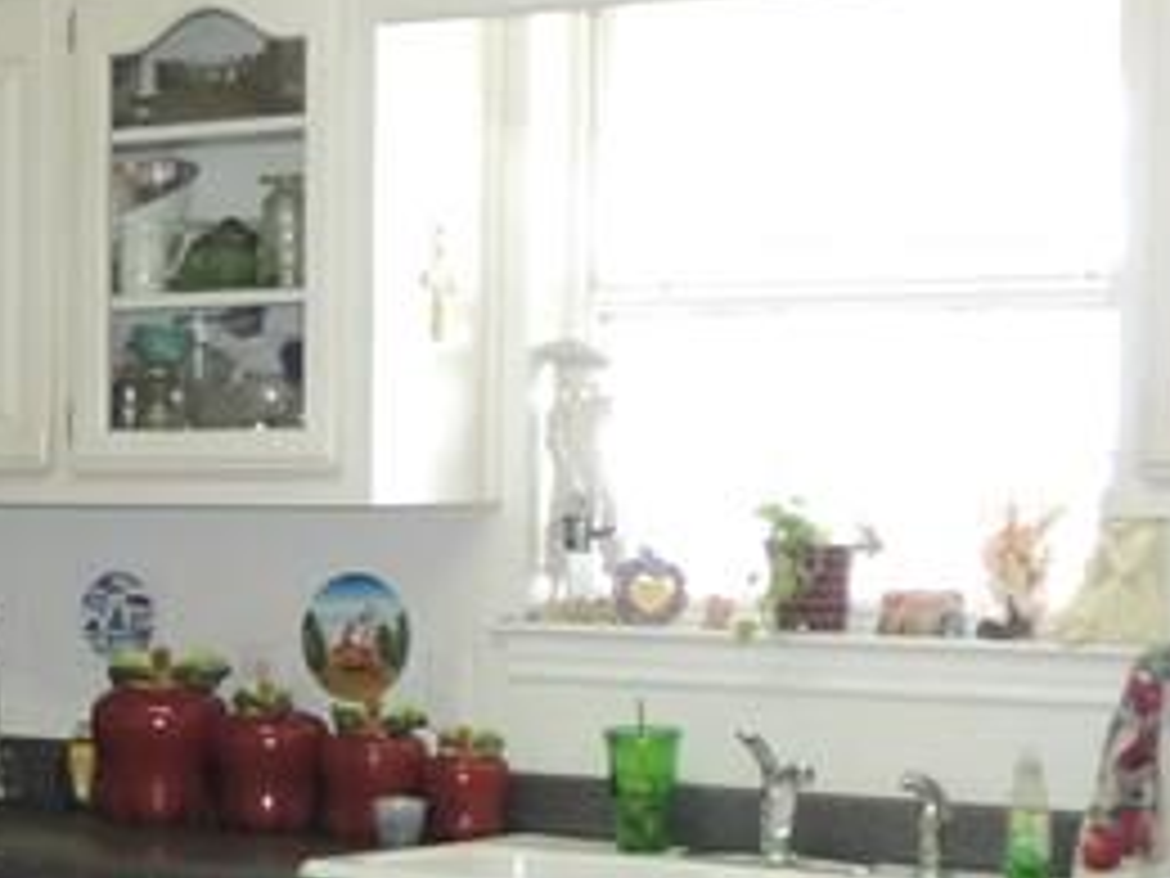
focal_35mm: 118
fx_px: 3988
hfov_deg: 15.8
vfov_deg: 12.5
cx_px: -392
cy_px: 738
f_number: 3.1
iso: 200
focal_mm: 5.3
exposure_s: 1/30
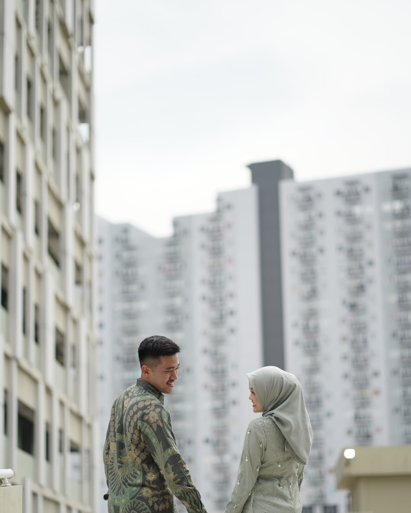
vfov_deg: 19.9
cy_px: 290
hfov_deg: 16.0
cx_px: 206
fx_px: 1459
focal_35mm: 96
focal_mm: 85
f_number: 1.8
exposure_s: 1/4000
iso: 125
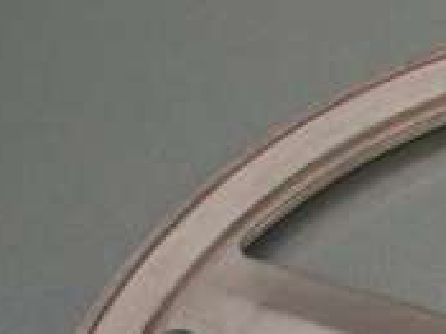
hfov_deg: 13.3
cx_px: 670
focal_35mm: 140
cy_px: 547
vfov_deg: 10.1
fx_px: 1803
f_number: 3.1
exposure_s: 1/200
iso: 80
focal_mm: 6.3
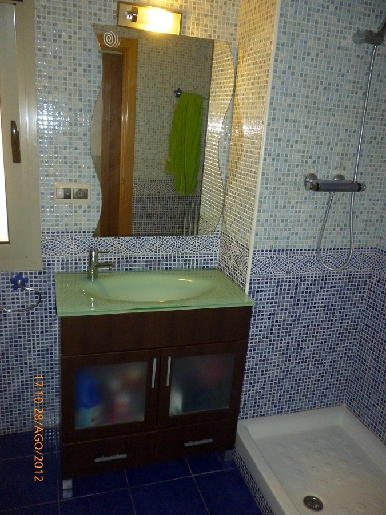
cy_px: 258
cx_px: 193
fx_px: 416
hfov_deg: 49.7
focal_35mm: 28
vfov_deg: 63.4
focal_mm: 5
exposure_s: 1/60
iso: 320
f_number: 3.1
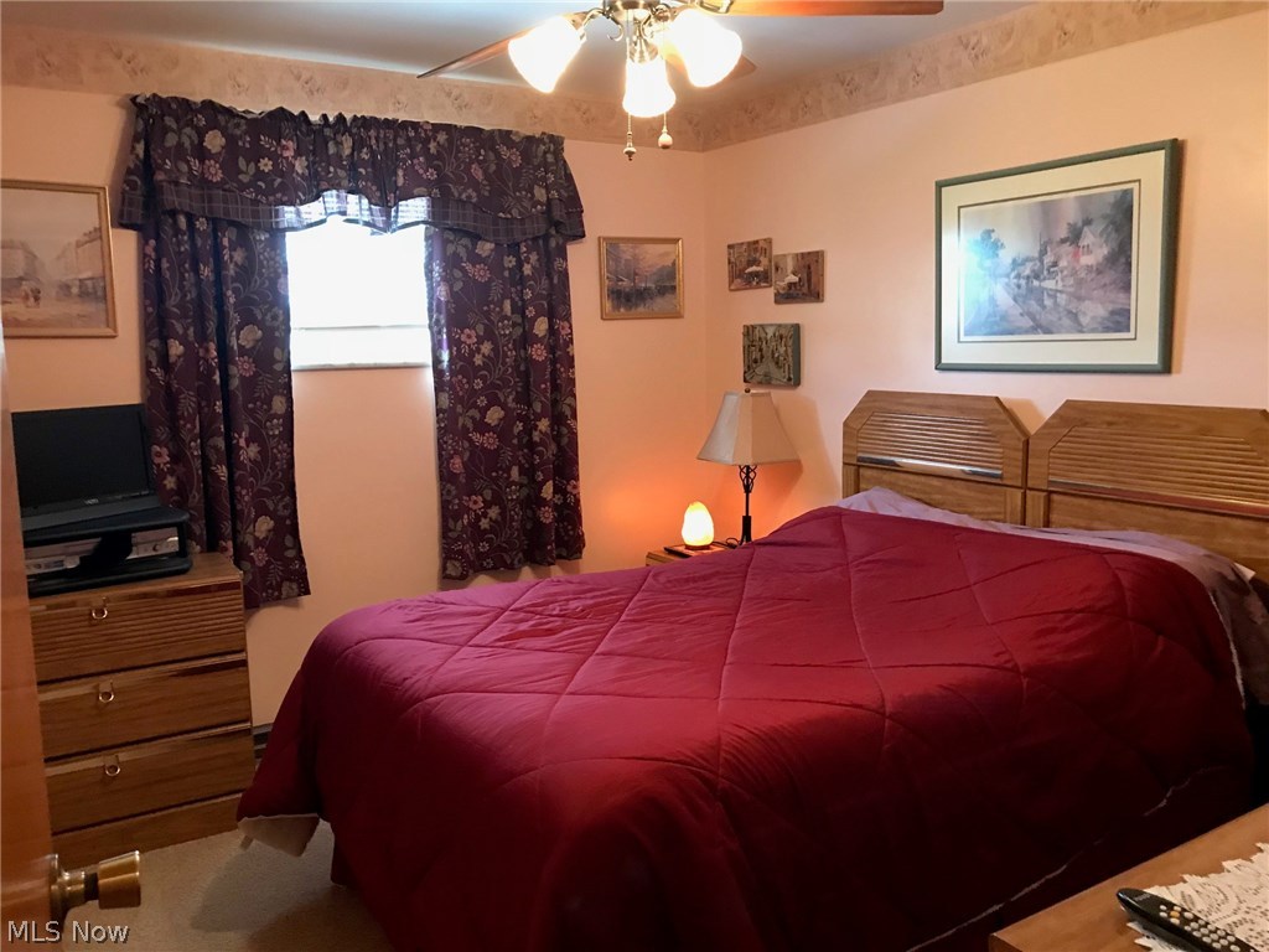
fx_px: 1026
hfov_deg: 63.4
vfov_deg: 49.7
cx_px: 634
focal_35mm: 28
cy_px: 476
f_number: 1.8
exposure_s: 1/15
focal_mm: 3.99
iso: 80
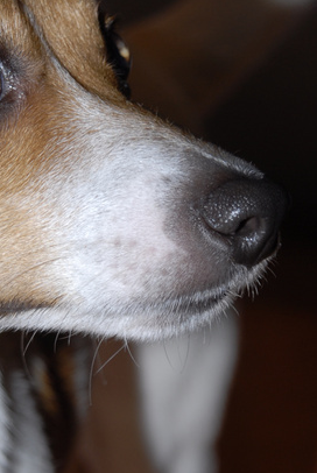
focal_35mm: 287
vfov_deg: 7.2
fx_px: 3778
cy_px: 277
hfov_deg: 4.8
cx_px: -3
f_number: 5.3
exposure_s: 1/60
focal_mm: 72
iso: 100
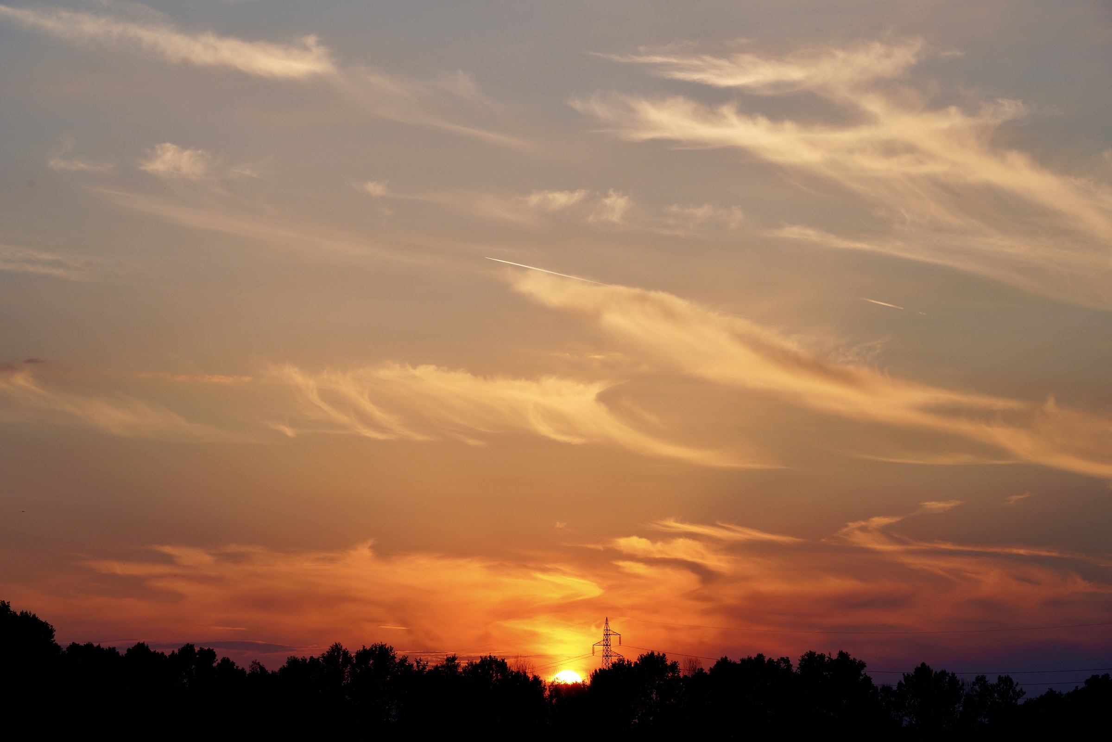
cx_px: 556
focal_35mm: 105
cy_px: 371
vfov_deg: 13.0
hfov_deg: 19.5
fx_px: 3243
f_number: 8
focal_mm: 105
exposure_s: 1/200
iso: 100
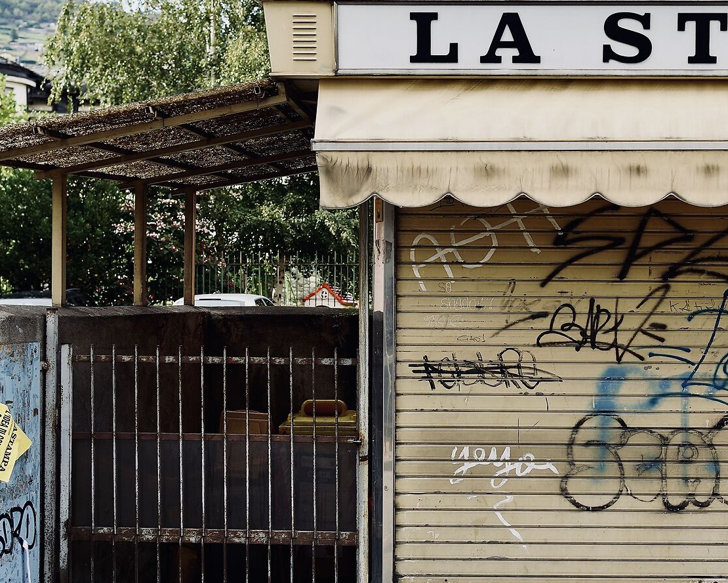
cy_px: 316
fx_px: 1530
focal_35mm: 71
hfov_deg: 26.6
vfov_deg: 21.6
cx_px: 492
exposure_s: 1/160
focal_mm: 35
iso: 100
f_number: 4
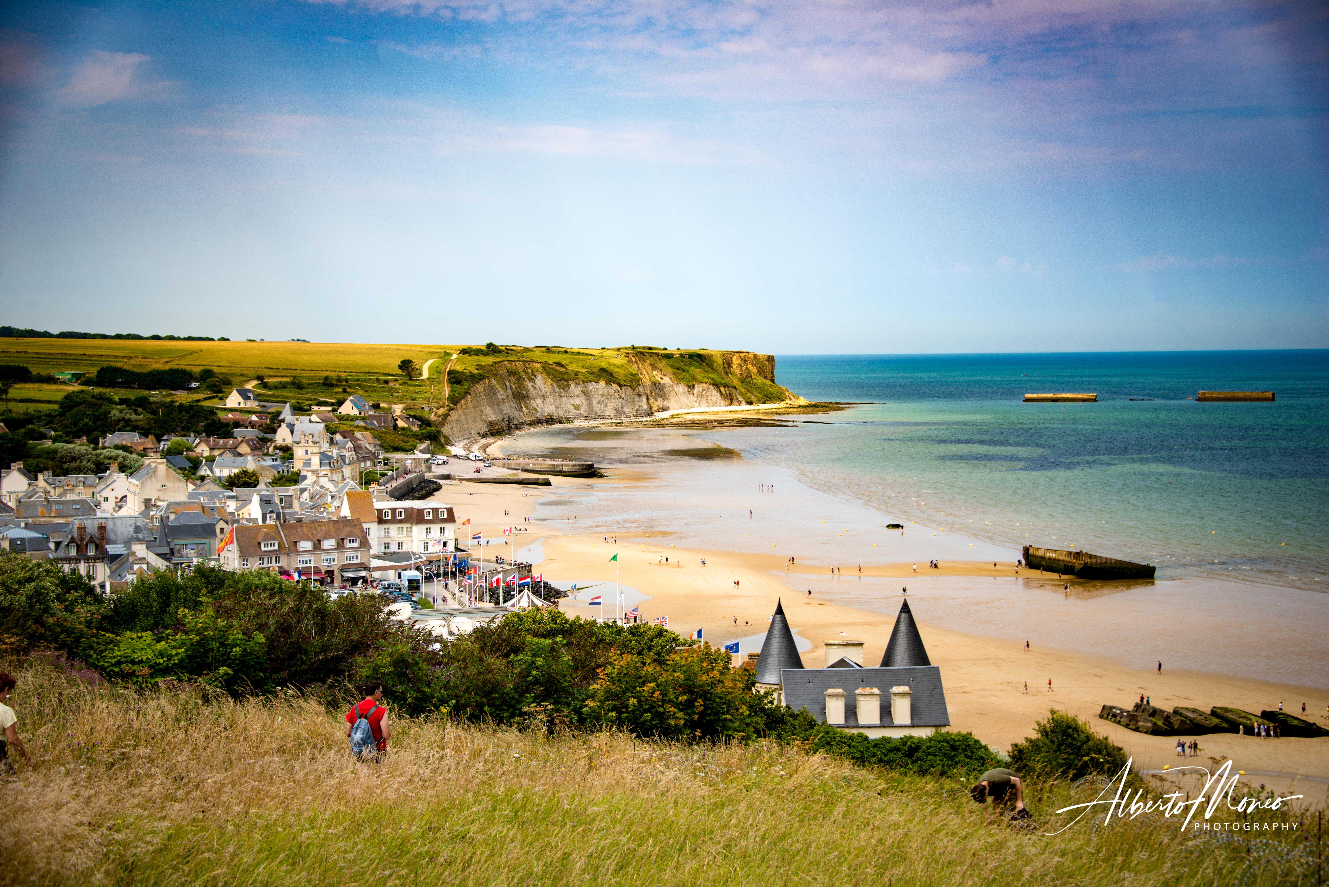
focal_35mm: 58
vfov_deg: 23.4
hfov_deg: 34.5
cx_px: 664
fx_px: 2142
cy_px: 444
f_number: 4.5
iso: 50
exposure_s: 1/400
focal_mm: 58
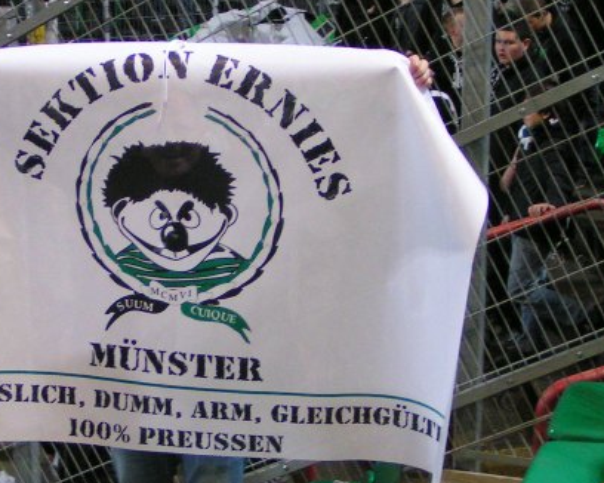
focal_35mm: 90
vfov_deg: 17.1
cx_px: 120
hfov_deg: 21.0
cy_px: 227
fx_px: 1608
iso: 200
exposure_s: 1/25
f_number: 2.8
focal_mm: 7.3
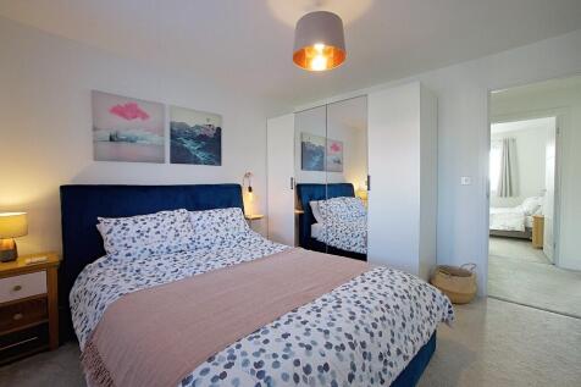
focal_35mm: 15
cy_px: 194
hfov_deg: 100.4
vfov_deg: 77.3
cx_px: 290
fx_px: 242
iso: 800
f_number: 4
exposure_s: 1/160
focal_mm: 10
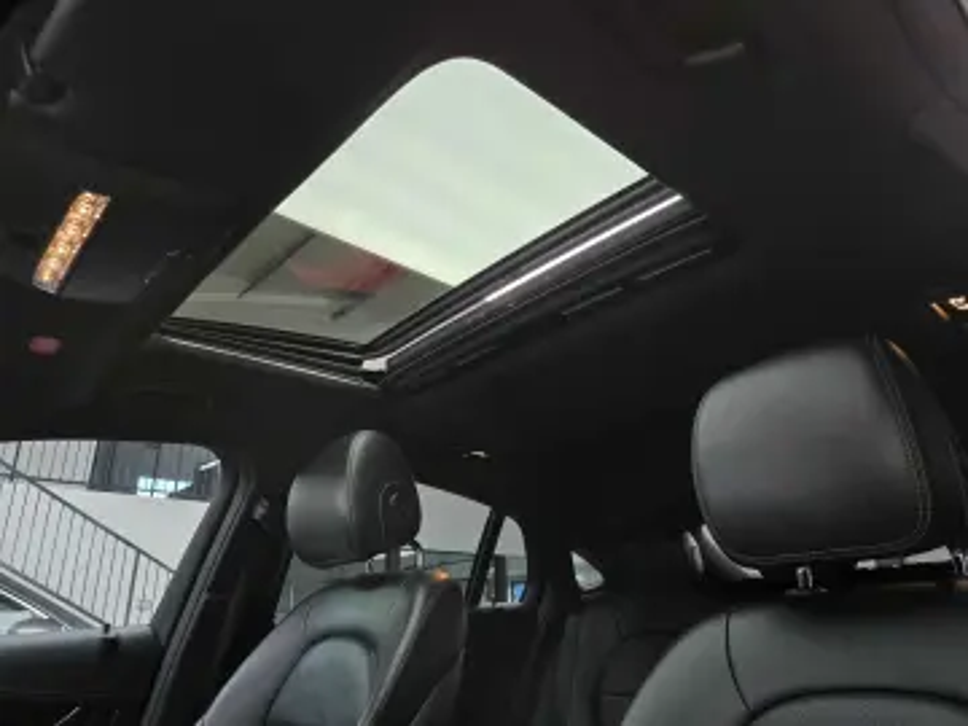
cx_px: 484
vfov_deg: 58.9
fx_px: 643
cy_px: 363
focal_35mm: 23
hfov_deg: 73.9
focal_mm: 5.4
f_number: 1.8
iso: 320
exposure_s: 1/42
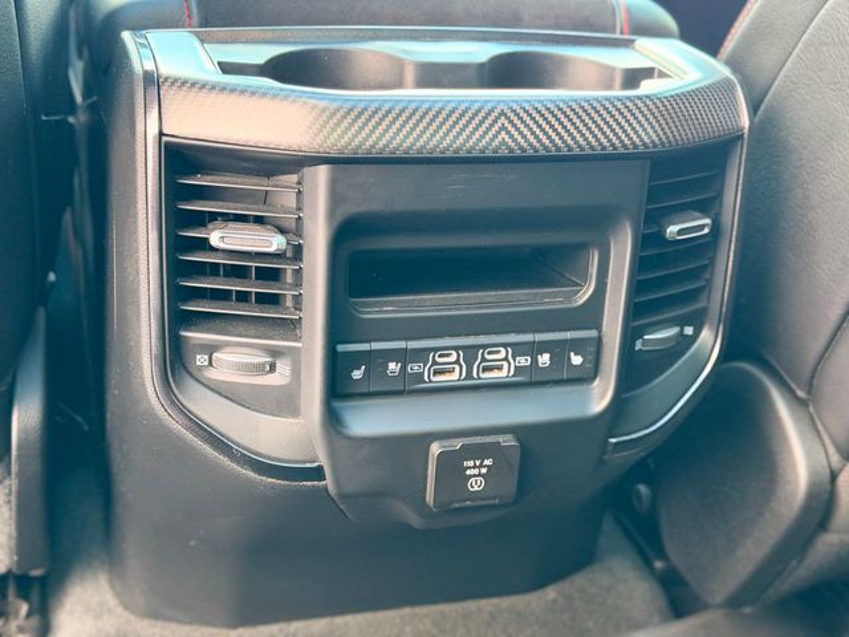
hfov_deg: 39.7
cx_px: 424
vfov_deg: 30.3
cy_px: 318
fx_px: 1177
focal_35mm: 48
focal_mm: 6.76
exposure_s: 1/40
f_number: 1.78
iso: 500
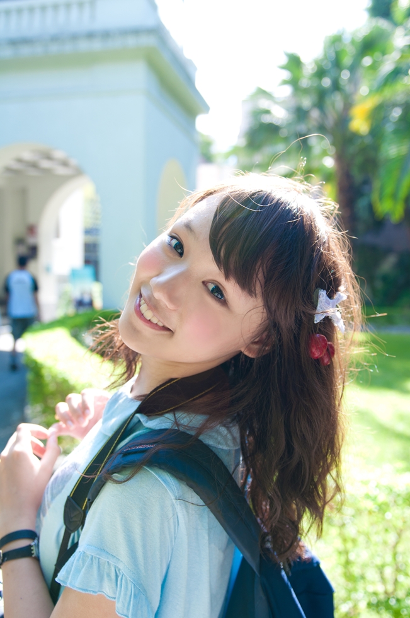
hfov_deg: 36.8
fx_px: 616
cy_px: 309
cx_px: 205
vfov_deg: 53.2
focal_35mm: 36
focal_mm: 24
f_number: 3.2
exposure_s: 1/320
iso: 200
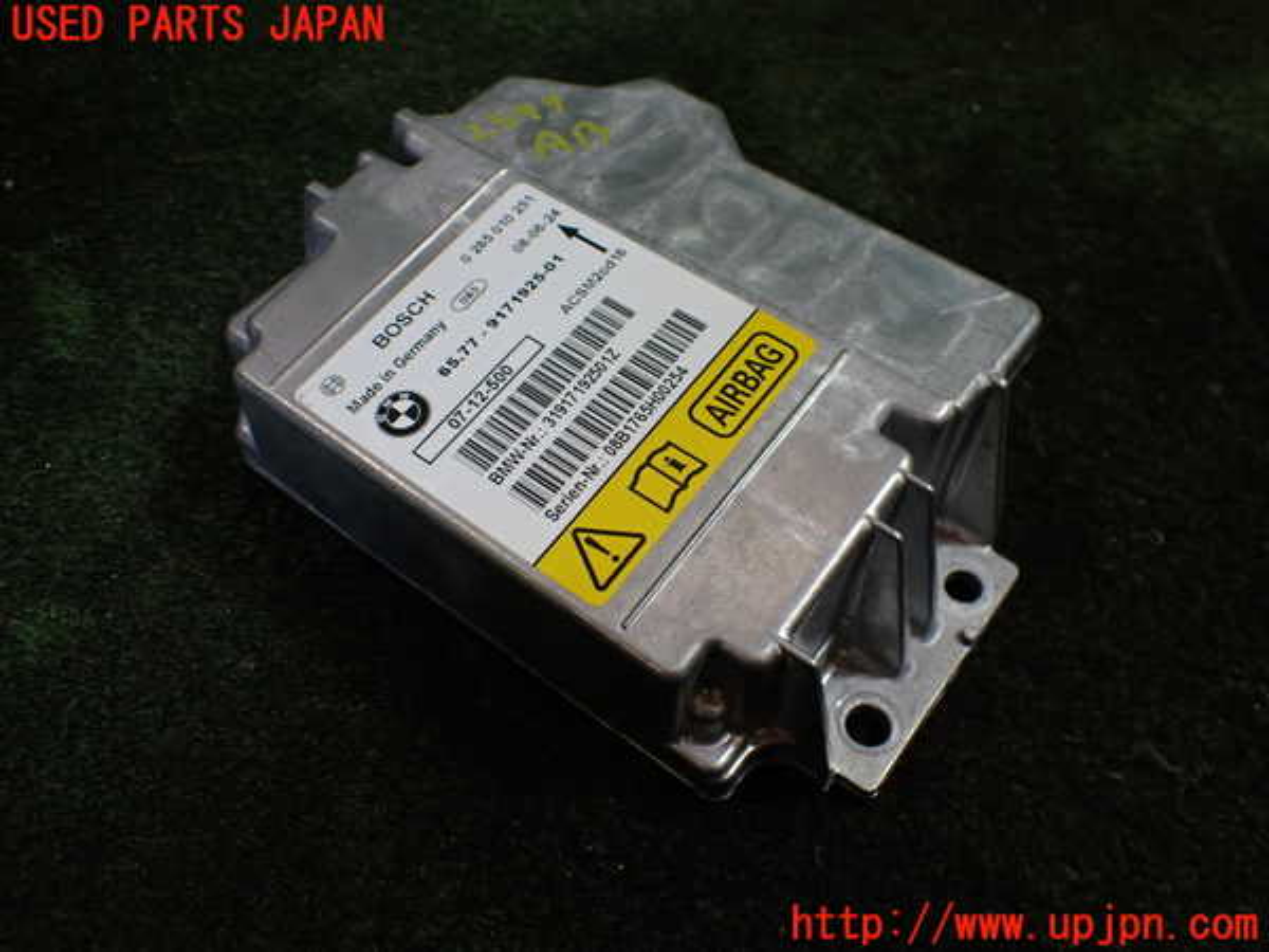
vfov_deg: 46.8
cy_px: 476
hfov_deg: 60.0
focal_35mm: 30
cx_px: 634
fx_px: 1100
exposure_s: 1/125
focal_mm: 5.4
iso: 250
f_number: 2.3
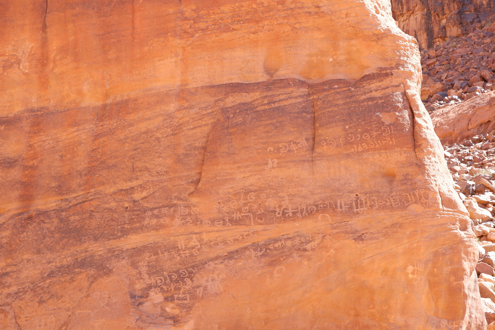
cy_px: 165
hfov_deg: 29.7
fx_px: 935
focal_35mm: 68
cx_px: 248
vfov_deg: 20.0
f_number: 7.1
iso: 200
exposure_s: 1/140
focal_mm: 45
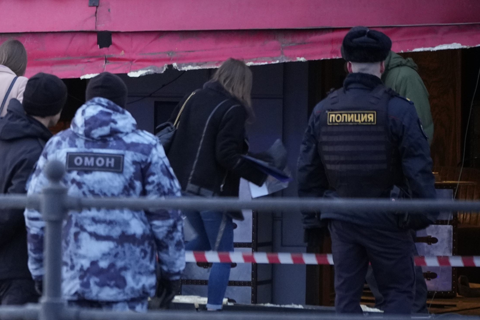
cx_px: -149
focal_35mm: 575
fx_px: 7667
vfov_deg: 2.4
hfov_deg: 3.6
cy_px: 146
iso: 2000
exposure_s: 1/50
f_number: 5.6
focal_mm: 212
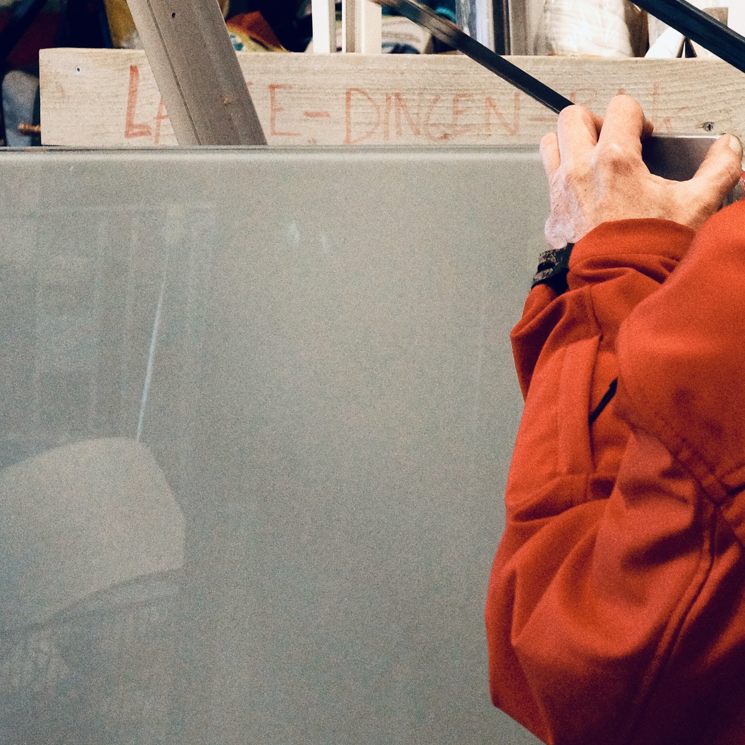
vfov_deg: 15.7
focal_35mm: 110
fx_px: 2678
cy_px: 104
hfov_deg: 15.7
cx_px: 585
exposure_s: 1/60
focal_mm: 26
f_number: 5
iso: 1250
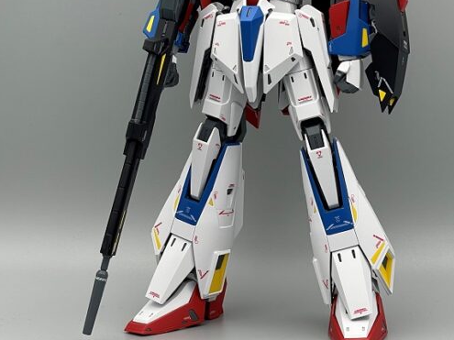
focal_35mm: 84
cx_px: 270
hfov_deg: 23.3
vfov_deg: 17.5
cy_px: 88
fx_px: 1101
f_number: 2
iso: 25
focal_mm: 6
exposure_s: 1/130
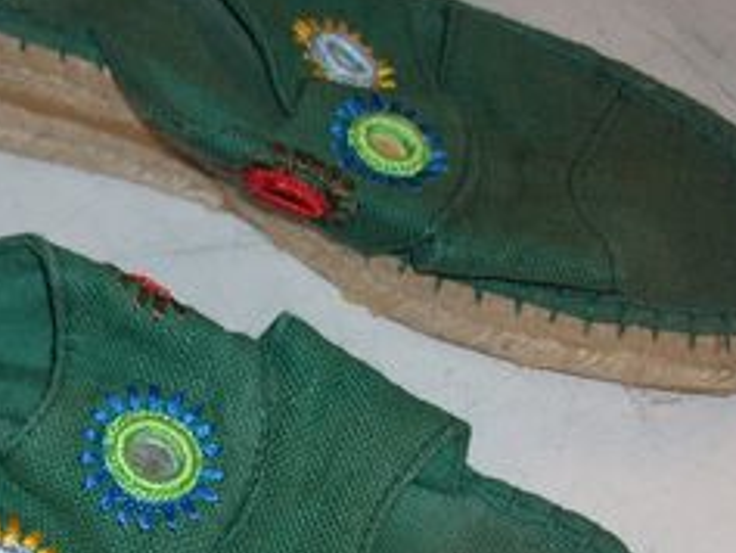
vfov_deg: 18.2
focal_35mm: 81
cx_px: 62
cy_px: 385
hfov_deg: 23.4
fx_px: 1723
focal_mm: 5.7
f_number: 2.9
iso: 80
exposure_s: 1/40
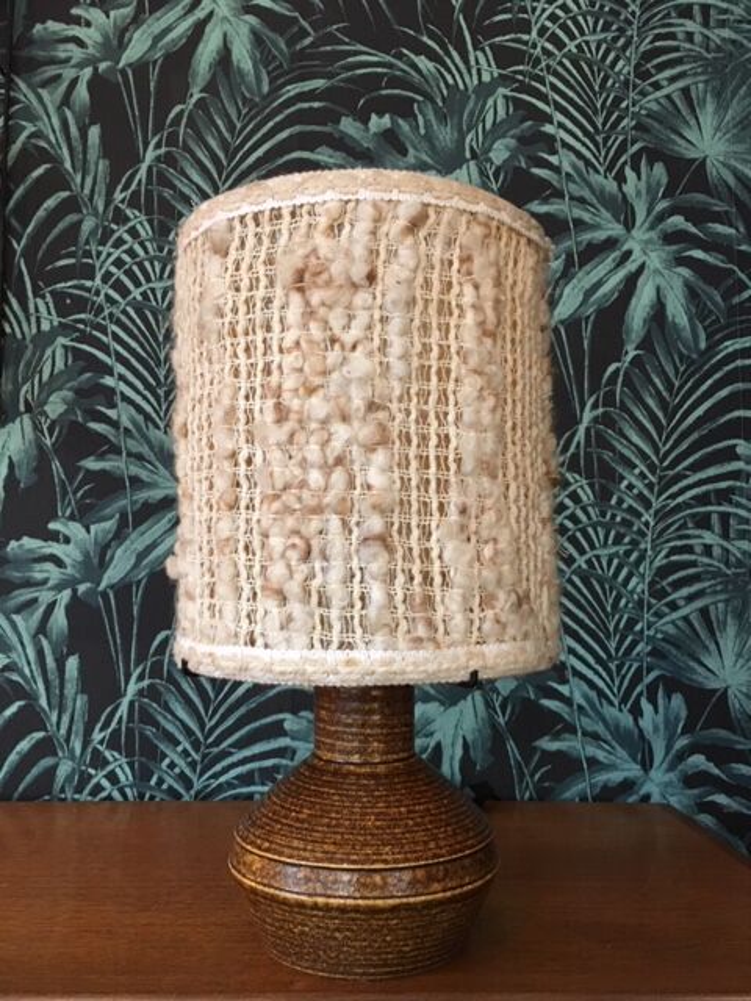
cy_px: 500
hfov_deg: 48.2
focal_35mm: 29
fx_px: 839
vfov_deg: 61.7
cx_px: 376
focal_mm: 4.15
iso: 200
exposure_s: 1/20
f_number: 2.2
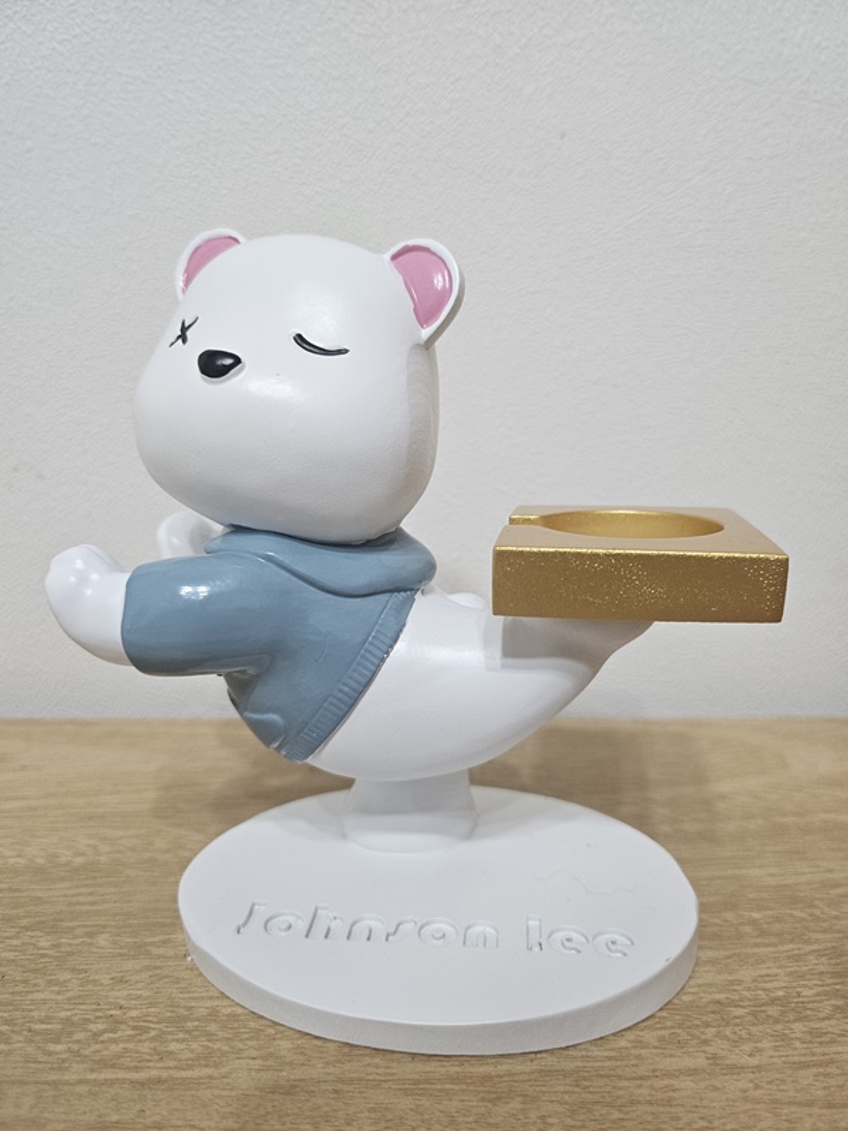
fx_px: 784
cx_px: 424
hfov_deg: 56.8
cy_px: 566
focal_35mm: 24
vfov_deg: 71.6
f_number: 1.8
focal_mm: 5
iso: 160
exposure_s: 1/120
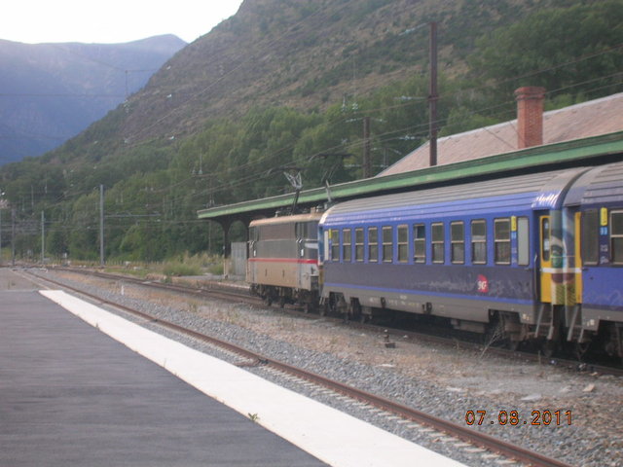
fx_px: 1890
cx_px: 312
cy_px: 234
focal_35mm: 105
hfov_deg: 18.7
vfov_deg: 14.1
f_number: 4.9
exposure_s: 1/30
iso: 56
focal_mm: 17.4
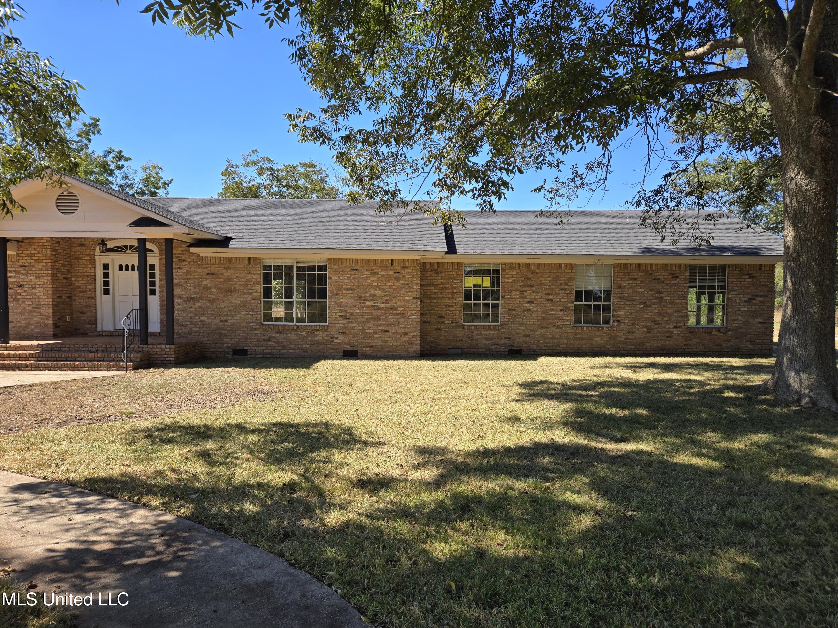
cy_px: 314
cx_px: 419
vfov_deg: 58.9
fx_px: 557
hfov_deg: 73.9
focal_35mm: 23
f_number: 1.8
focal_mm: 5.4
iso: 25
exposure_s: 1/758
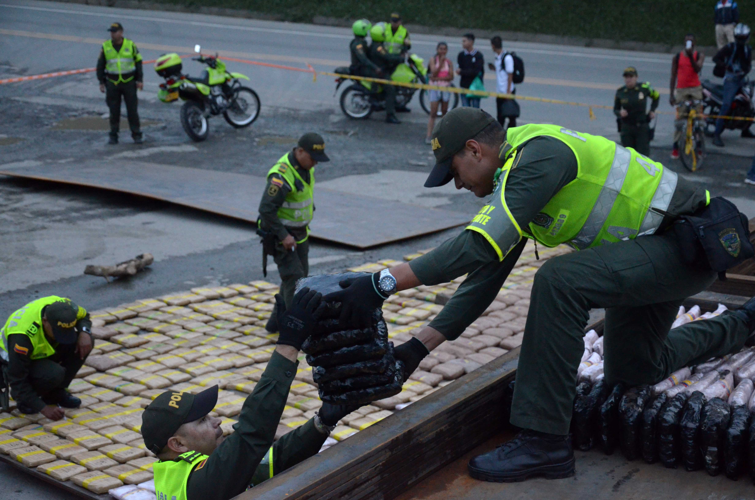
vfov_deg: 22.5
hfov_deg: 33.5
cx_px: 378
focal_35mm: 60
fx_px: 1256
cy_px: 250
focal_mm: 40
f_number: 4.5
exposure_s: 1/160
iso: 3200
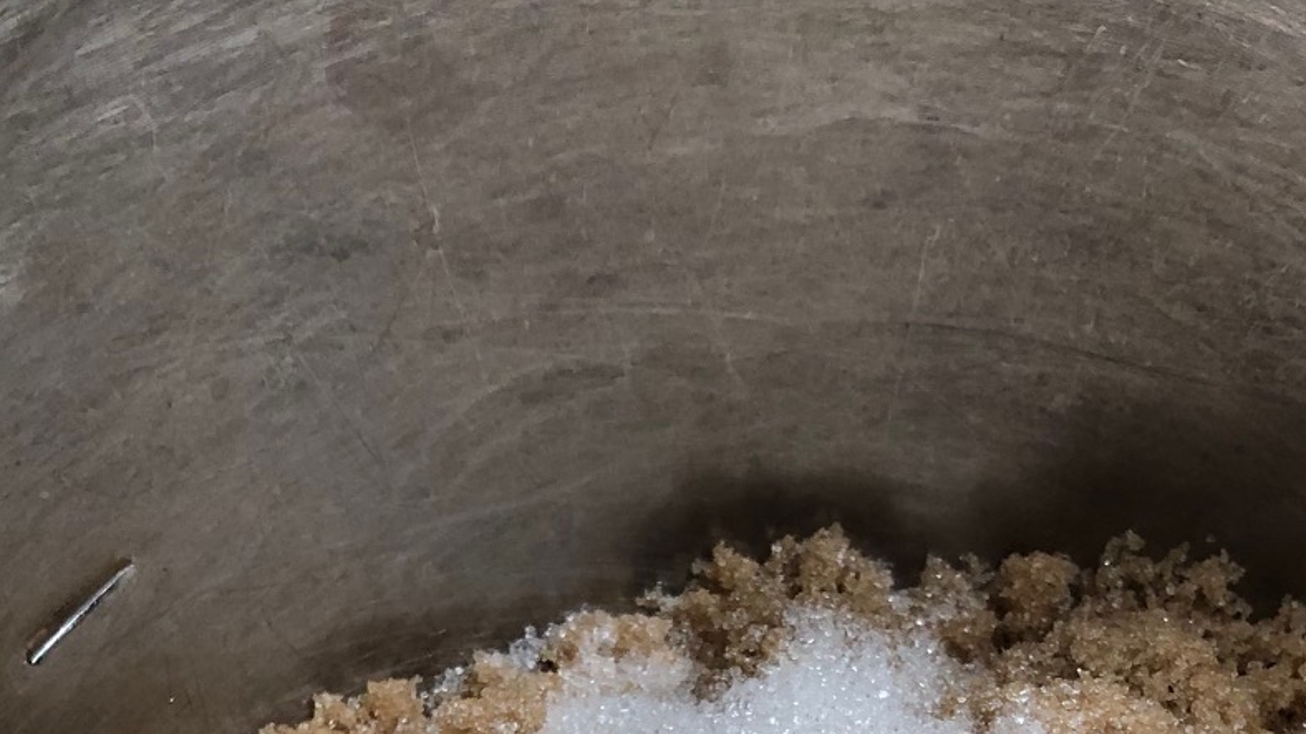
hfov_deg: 27.2
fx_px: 2701
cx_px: 724
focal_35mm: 78
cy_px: 1236
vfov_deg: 14.1
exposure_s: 1/30
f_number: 1.8
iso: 25
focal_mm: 3.99
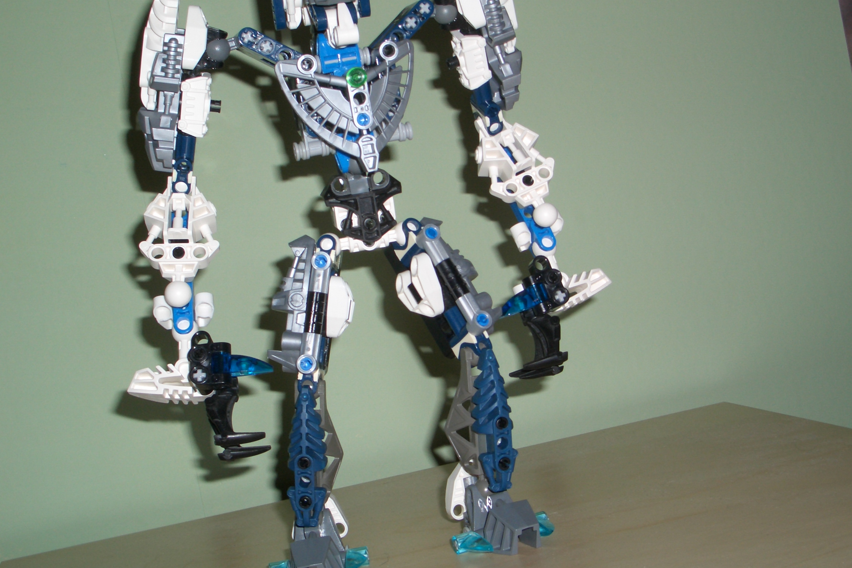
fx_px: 1230
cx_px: 422
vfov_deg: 26.0
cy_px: 248
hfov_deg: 38.2
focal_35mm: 52
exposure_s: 1/60
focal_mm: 8.2
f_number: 5
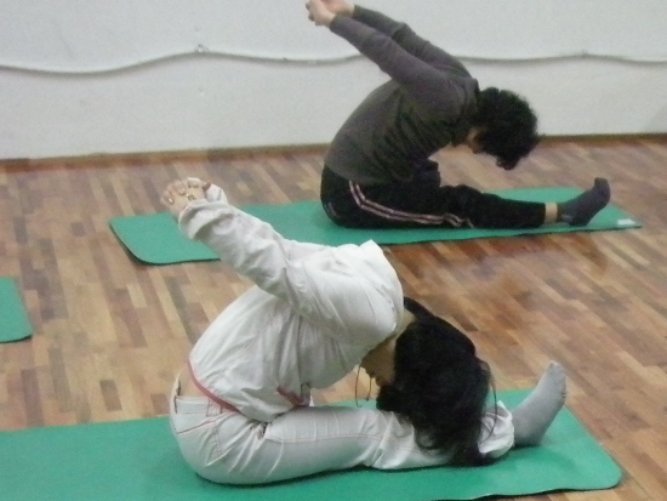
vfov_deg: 17.0
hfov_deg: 22.4
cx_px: 673
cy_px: 563
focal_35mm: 84
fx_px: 1619
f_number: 2.8
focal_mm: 5.7
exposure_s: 1/116
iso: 800
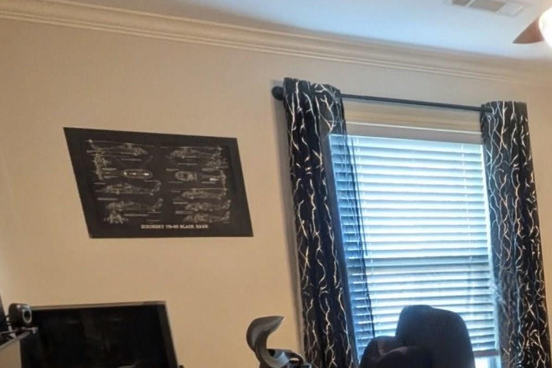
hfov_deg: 36.6
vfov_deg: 27.3
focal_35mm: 44
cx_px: 626
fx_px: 675
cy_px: 428
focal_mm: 1.85
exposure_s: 1/23.8
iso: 76
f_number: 2.2
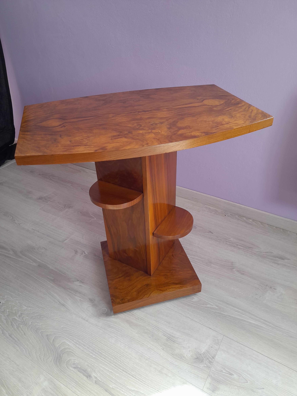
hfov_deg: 54.9
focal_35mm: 25
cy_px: 198
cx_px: 148
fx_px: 286
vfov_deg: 69.4
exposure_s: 1/50
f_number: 2
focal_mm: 4.6
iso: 100
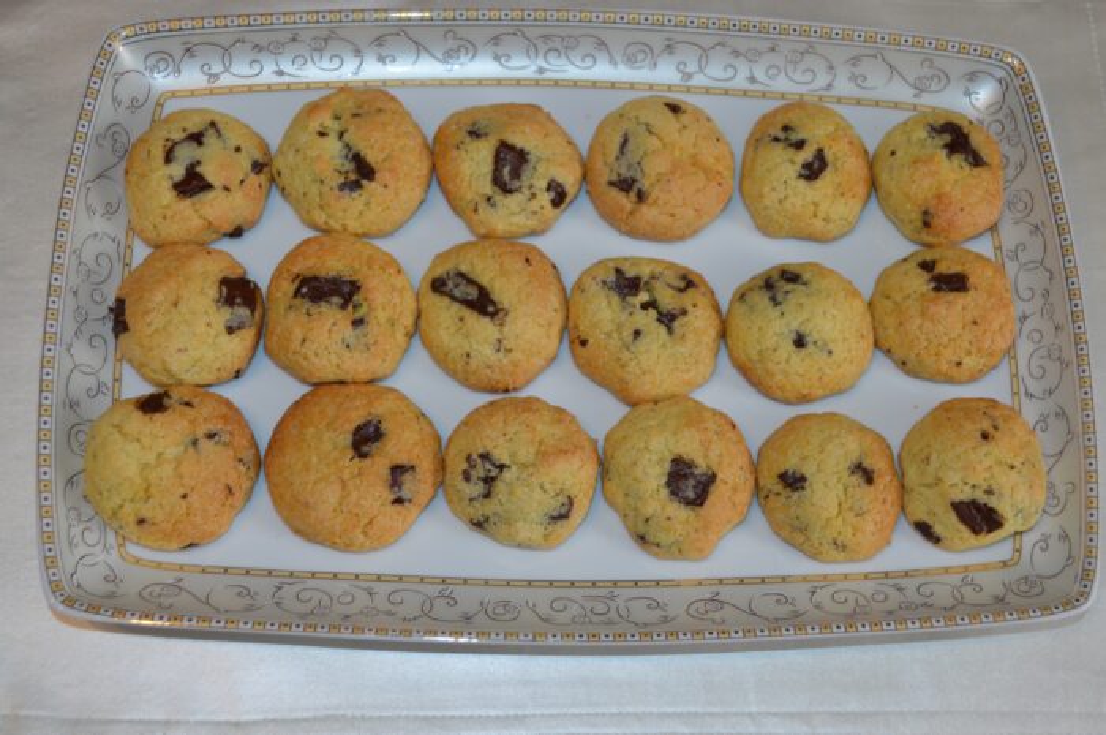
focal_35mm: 48
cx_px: 553
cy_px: 368
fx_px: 1473
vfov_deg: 28.0
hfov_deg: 41.2
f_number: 4.8
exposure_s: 1/60
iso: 500
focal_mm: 32
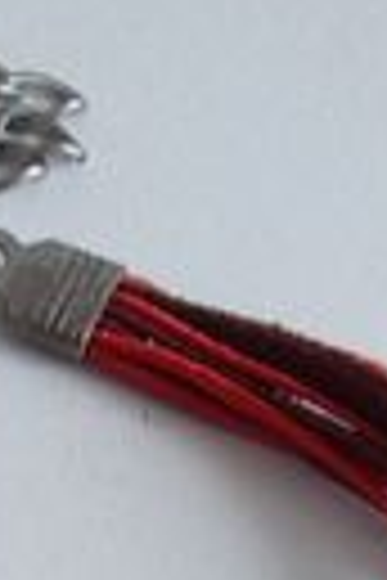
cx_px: -248
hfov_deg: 6.4
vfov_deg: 7.9
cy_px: 1974
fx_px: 3386
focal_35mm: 210
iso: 64
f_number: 2
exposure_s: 1/100
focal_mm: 3.08
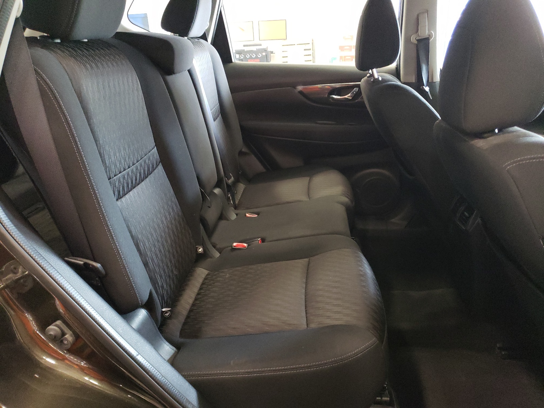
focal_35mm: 26
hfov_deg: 67.3
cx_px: 272
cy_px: 204
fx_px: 409
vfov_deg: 53.1
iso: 458
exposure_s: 1/30
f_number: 1.5
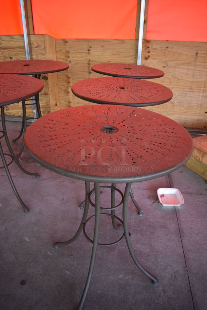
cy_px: 155
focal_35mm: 27
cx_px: 104
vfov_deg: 67.3
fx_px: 233
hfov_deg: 48.0
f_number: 3.5
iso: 800
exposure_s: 1/160
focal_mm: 18
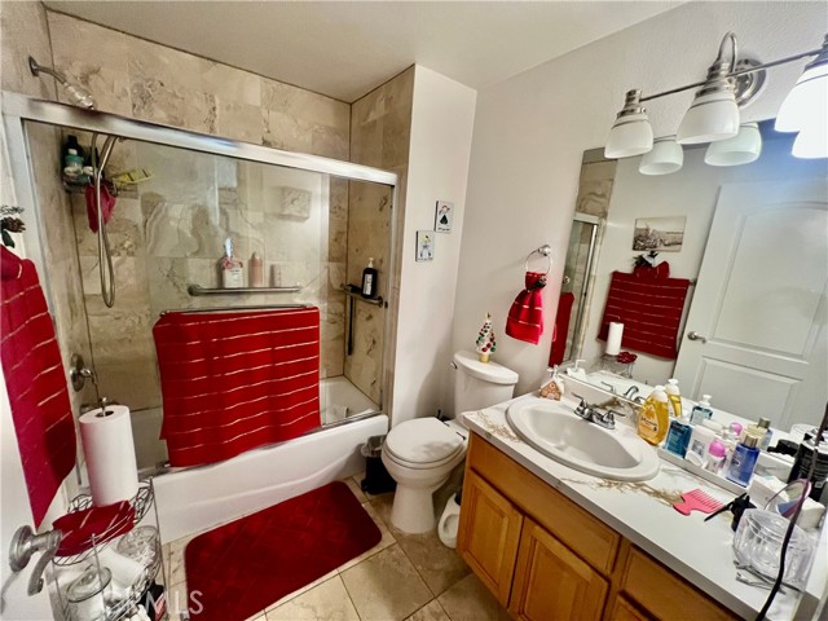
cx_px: 414
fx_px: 311
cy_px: 310
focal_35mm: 13
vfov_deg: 89.9
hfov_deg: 106.2
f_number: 1.8
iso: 400
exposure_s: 1/60
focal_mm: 1.57
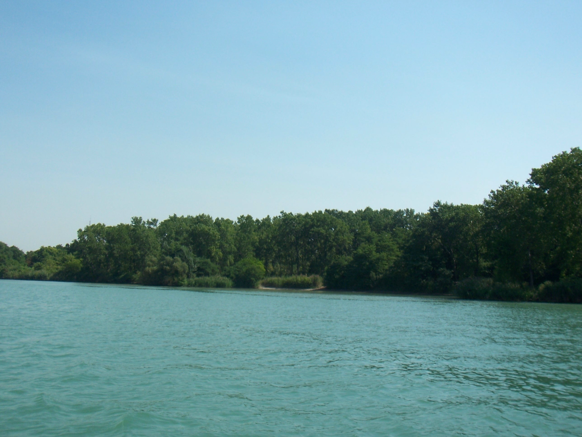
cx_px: 291
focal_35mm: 39
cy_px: 218
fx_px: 656
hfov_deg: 47.9
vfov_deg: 36.8
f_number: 3.9
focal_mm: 6.4
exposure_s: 1/640
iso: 64
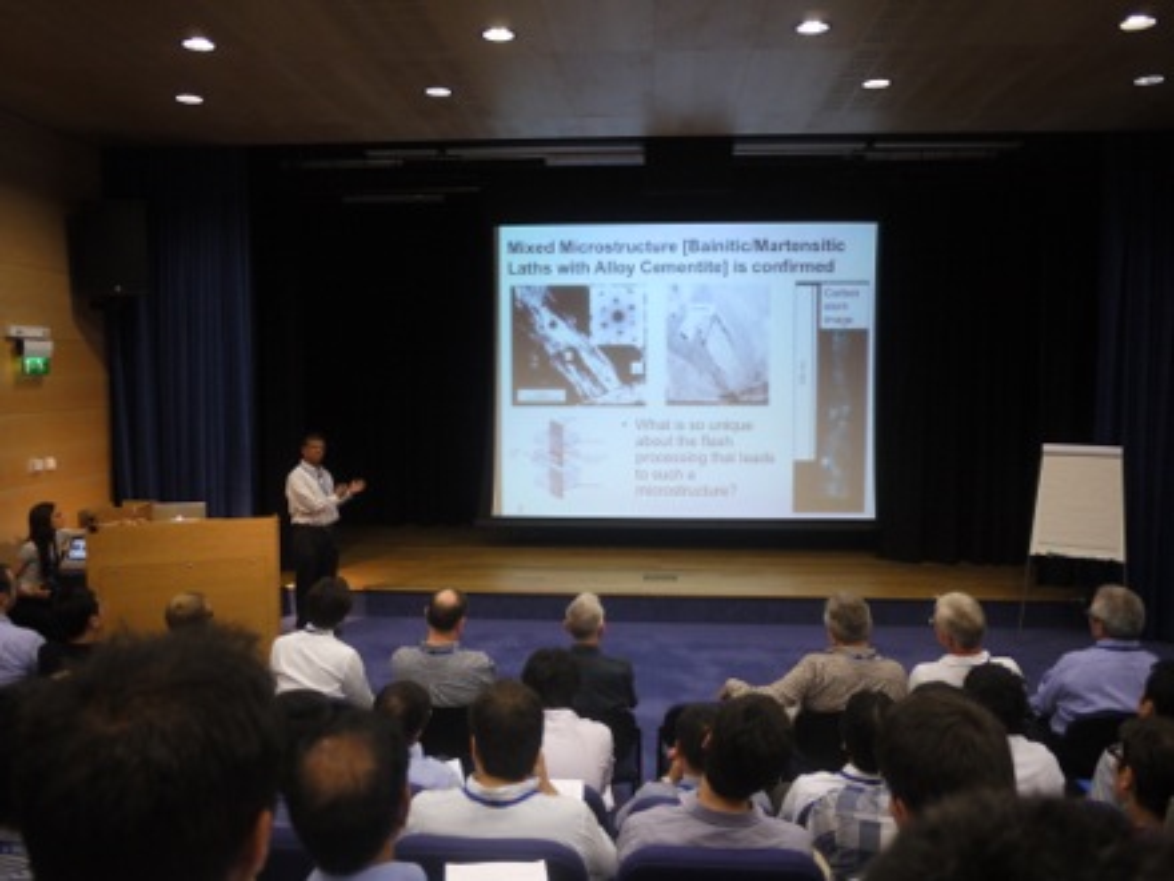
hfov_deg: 63.4
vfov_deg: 49.7
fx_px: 950
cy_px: 440
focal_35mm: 28
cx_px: 587
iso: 400
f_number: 2.5
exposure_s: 1/60
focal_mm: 14
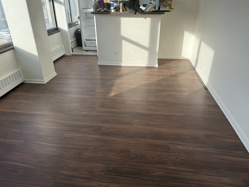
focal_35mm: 25
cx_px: 121
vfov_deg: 54.9
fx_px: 180
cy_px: 92
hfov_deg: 69.4
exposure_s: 1/955
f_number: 1.78
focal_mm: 6.76
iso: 80
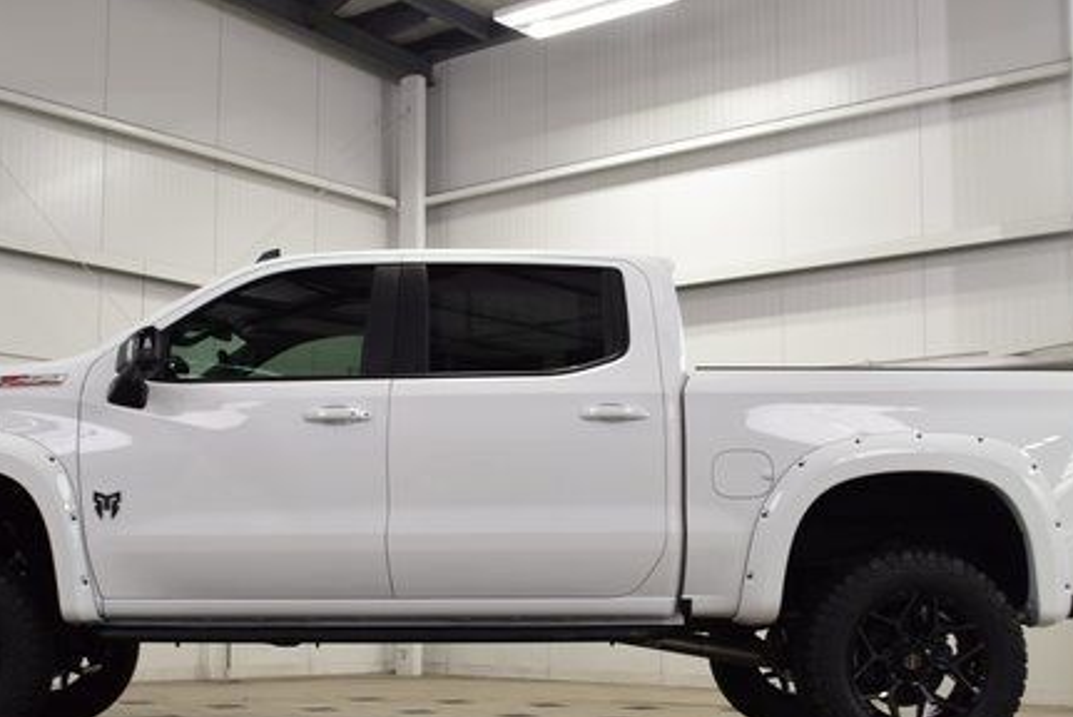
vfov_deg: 27.4
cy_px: 489
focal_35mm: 49
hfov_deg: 40.3
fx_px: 1461
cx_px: 471
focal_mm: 22
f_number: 7.1
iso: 500
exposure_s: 1/30
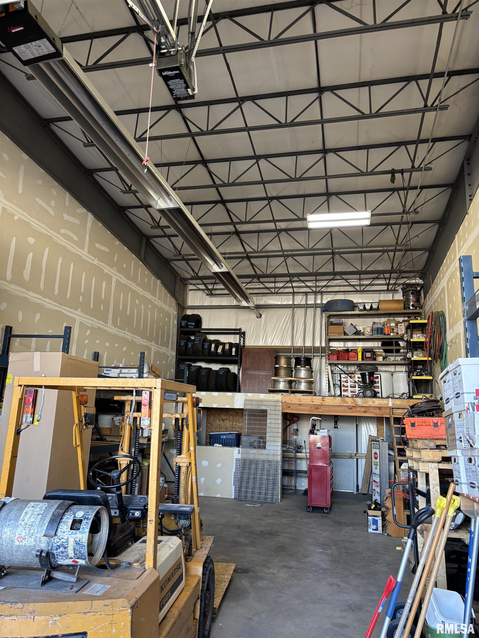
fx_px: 480
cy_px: 319
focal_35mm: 26
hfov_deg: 53.1
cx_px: 240
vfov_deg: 67.3
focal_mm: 5.96
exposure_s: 1/96
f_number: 1.6
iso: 125
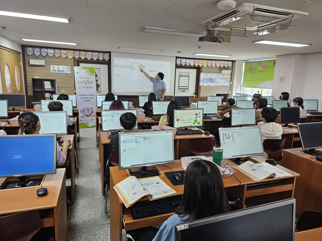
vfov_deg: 58.9
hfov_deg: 73.9
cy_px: 120
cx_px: 161
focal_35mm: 23
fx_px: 214
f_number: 1.7
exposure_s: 1/120
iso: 160
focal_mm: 6.3
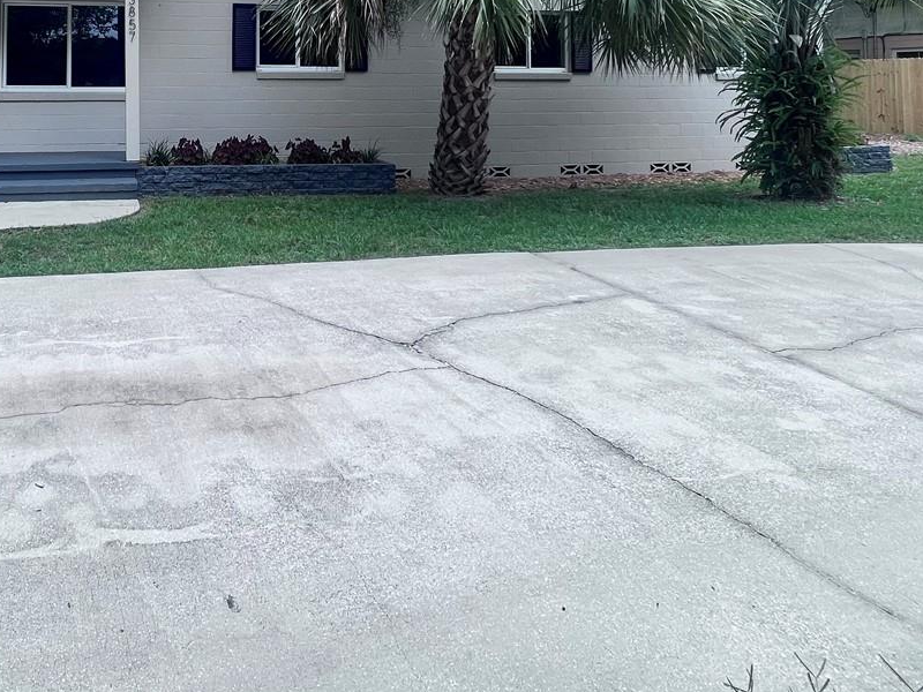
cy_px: 50
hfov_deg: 63.2
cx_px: 225
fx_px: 693
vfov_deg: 46.9
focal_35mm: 26
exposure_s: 1/405
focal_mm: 1.57
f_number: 1.8
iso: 32
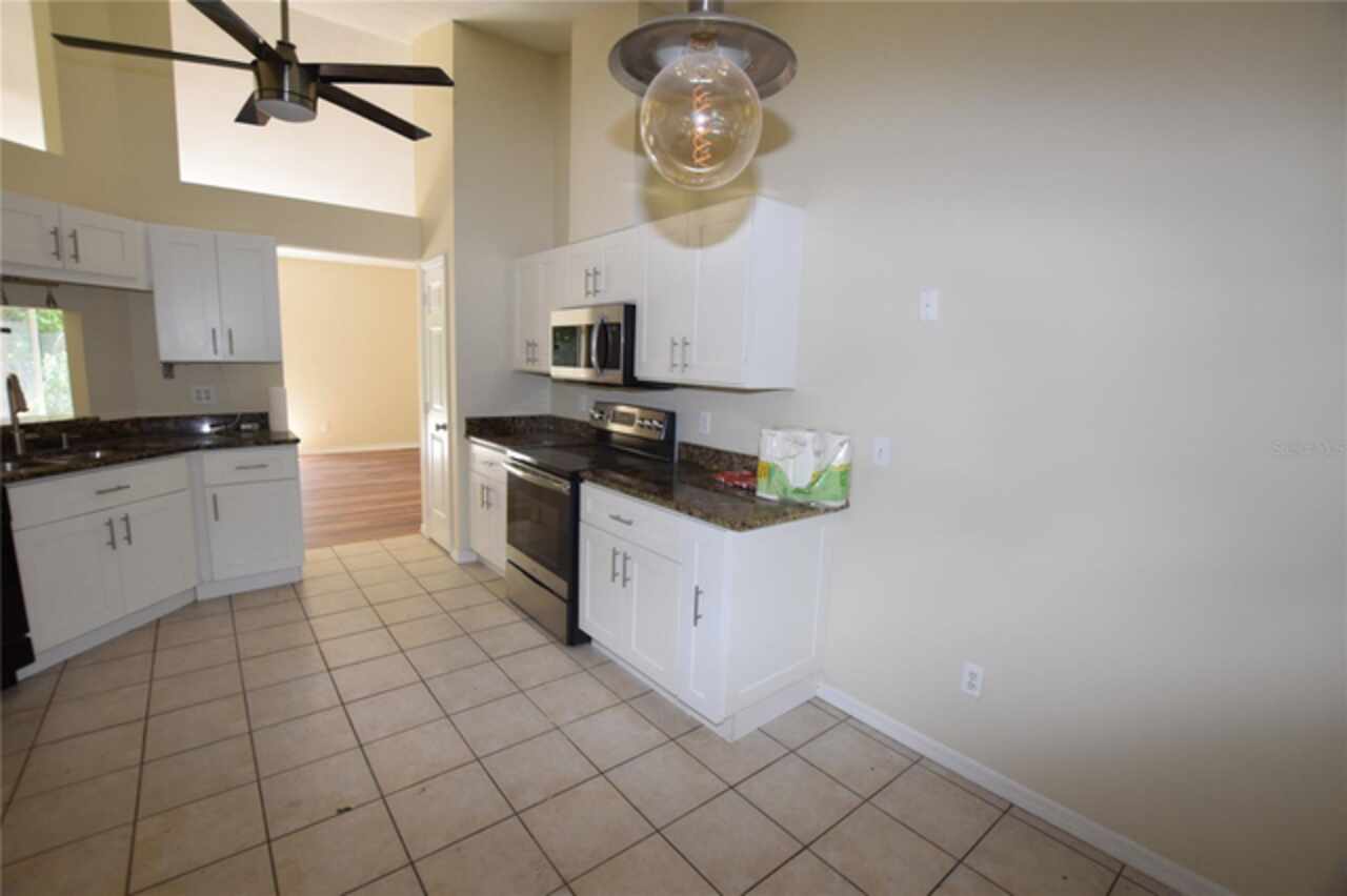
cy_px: 448
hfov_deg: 100.4
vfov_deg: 77.3
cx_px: 674
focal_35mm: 15
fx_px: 561
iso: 800
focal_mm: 10
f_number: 5.6
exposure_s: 1/125
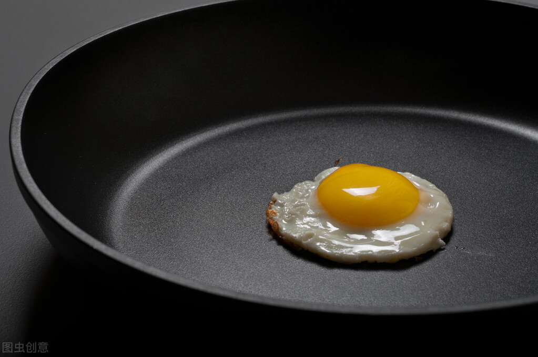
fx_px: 1119
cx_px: 269
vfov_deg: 18.1
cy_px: 178
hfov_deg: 27.0
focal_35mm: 75
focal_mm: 50
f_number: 8
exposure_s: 1/200
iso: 100
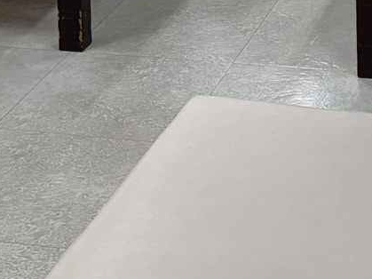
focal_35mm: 127
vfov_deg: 10.2
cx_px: 350
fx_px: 1364
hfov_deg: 15.3
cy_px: -378
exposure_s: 1/225
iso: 125
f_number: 1.6
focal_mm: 5.96
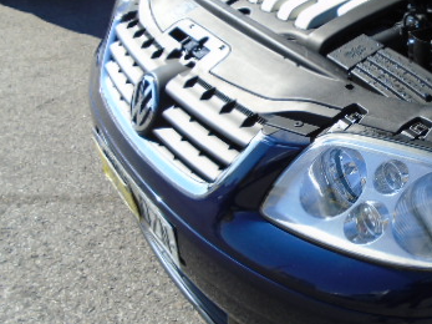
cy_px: 133
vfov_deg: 30.2
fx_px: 599
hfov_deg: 37.7
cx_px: 369
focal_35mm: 48
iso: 100
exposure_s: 1/800
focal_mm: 4.6
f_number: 3.2
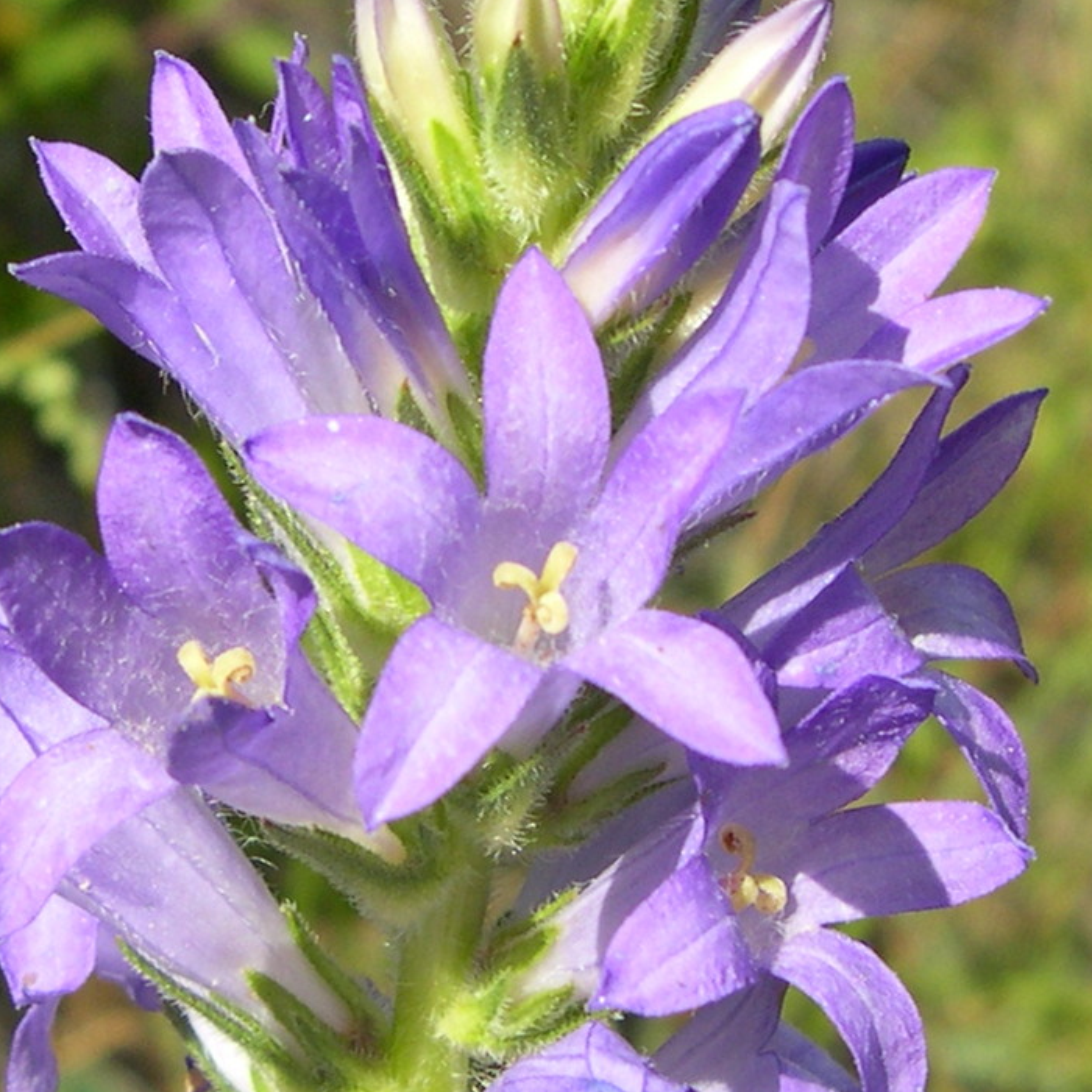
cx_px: 489
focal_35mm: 72
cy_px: 718
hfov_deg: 24.0
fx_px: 2570
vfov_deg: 23.9
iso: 100
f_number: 7.6
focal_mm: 8
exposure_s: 1/146
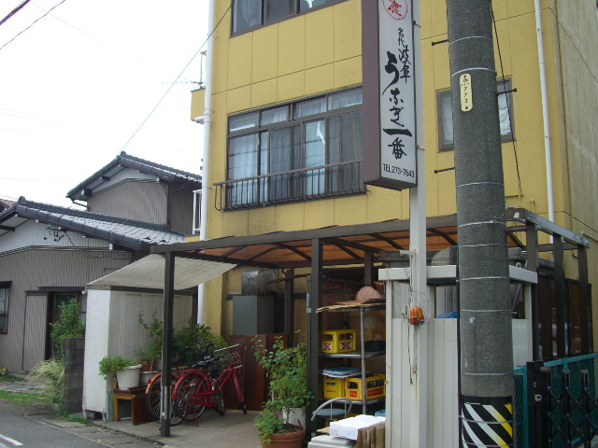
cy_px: 224
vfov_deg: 37.7
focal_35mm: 38
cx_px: 299
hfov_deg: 49.0
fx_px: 656
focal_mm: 7.9
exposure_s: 1/160
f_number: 5.6
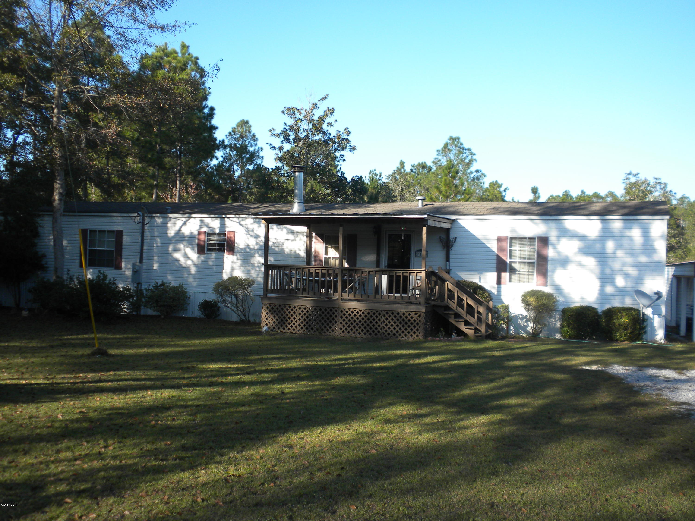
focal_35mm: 37
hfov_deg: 50.1
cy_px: 260
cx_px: 348
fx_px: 743
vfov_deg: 38.7
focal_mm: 6.6
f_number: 3.5
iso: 64
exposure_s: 1/293
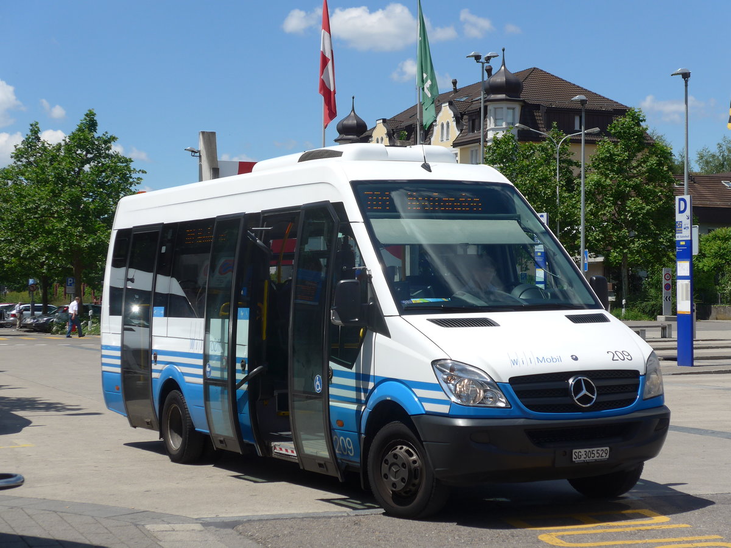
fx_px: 1563
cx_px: 366
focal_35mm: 74
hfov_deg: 26.3
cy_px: 274
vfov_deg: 19.9
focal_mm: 15
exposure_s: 1/1000
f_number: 4.2
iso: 80
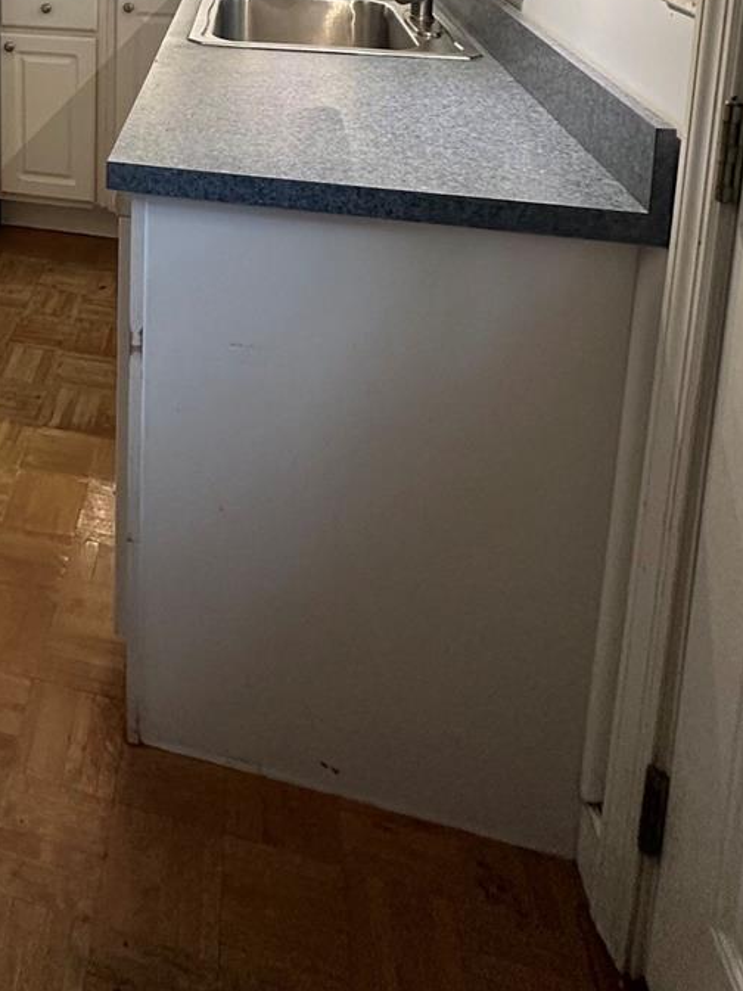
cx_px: -7
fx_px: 916
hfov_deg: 38.9
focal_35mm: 32
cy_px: -46
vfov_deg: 45.7
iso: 250
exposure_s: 1/60
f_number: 2.2
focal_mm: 2.22
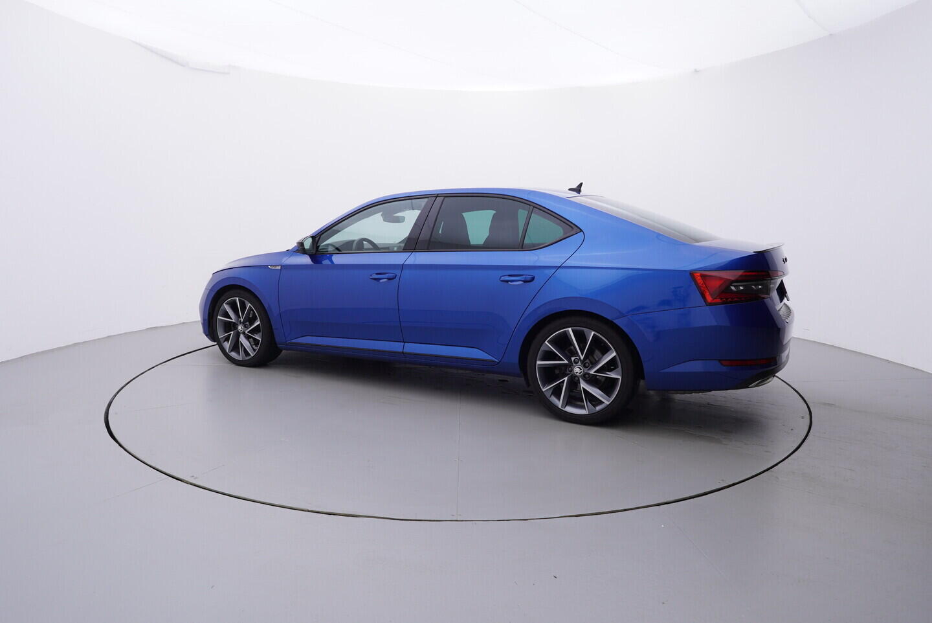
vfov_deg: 56.2
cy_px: 312
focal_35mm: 22
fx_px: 583
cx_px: 466
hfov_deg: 77.3
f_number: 5
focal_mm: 15
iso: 200
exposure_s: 1/80
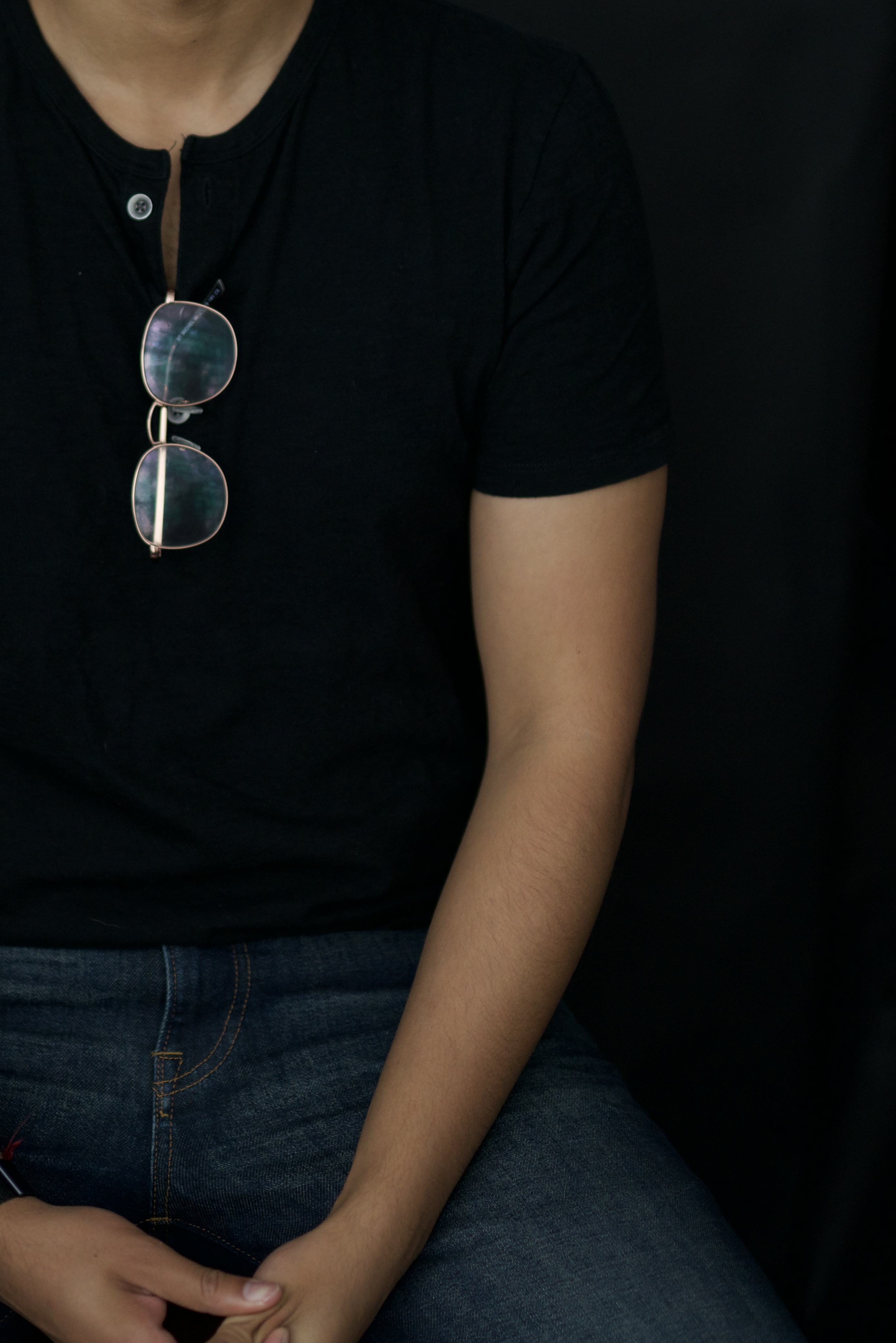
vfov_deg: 21.4
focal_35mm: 95
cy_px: 466
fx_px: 3546
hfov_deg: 14.3
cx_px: 180
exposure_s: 1/800
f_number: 1.4
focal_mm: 50
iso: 640
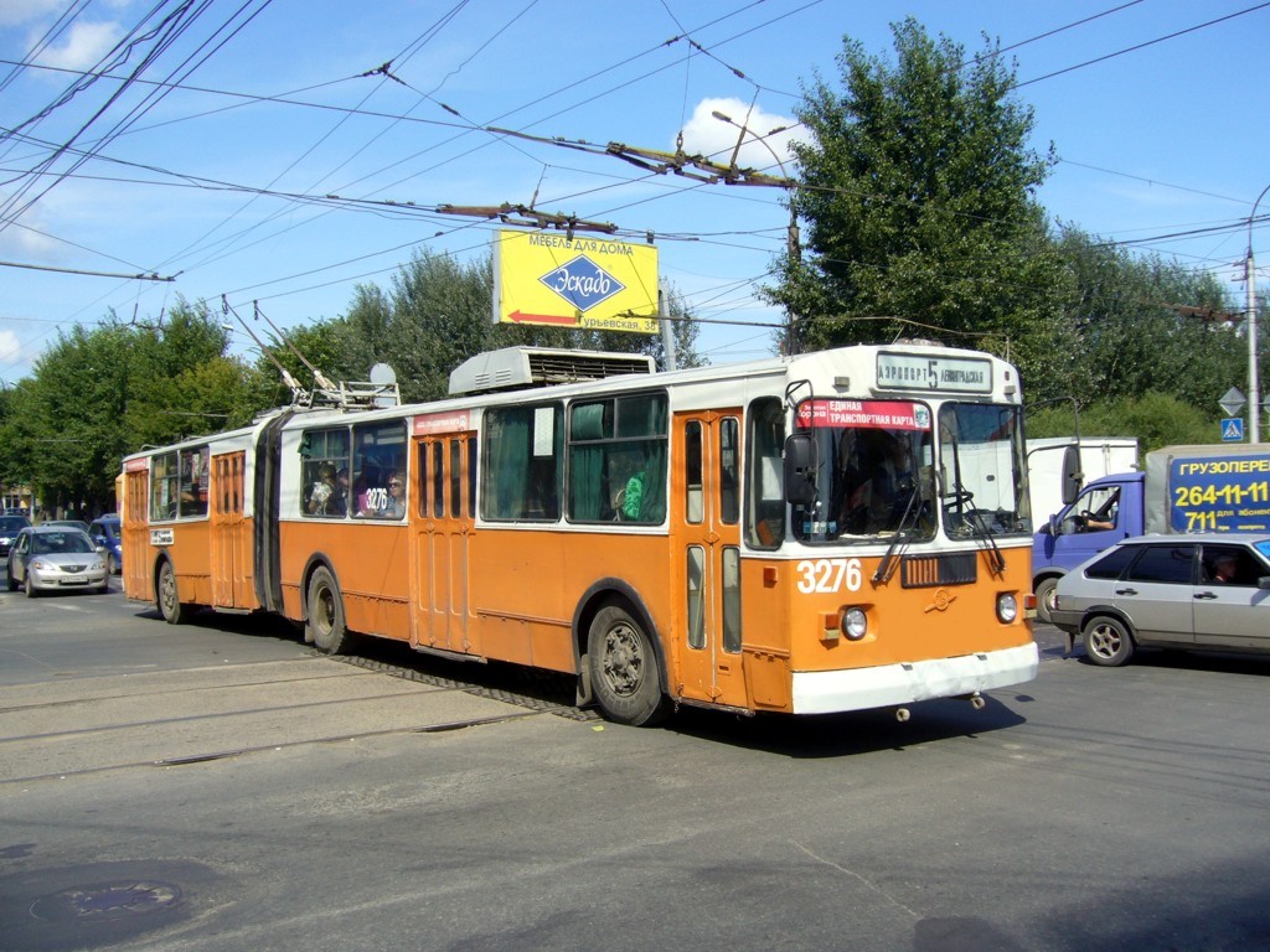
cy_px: 476
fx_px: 1284
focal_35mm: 35
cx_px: 635
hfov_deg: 52.6
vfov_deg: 40.7
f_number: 5.6
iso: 80
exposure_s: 1/250
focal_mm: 5.8
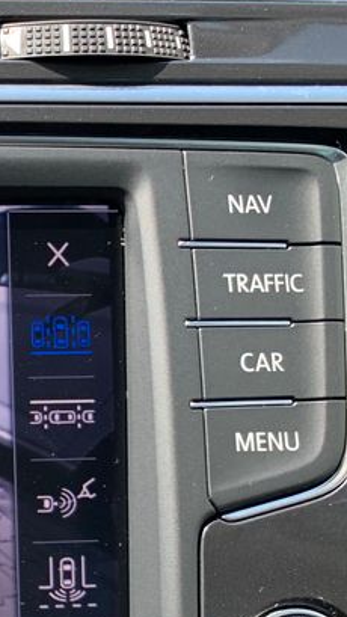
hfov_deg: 14.1
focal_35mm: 71
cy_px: 445
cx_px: -365
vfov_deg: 29.4
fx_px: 1162
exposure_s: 1/122
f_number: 1.8
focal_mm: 4.25
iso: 25
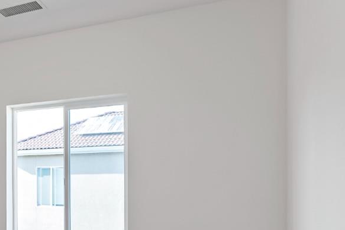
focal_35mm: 36
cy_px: 210
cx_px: 41
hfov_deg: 48.1
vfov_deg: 34.6
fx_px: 345
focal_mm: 14
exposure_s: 1/160
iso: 500
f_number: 4
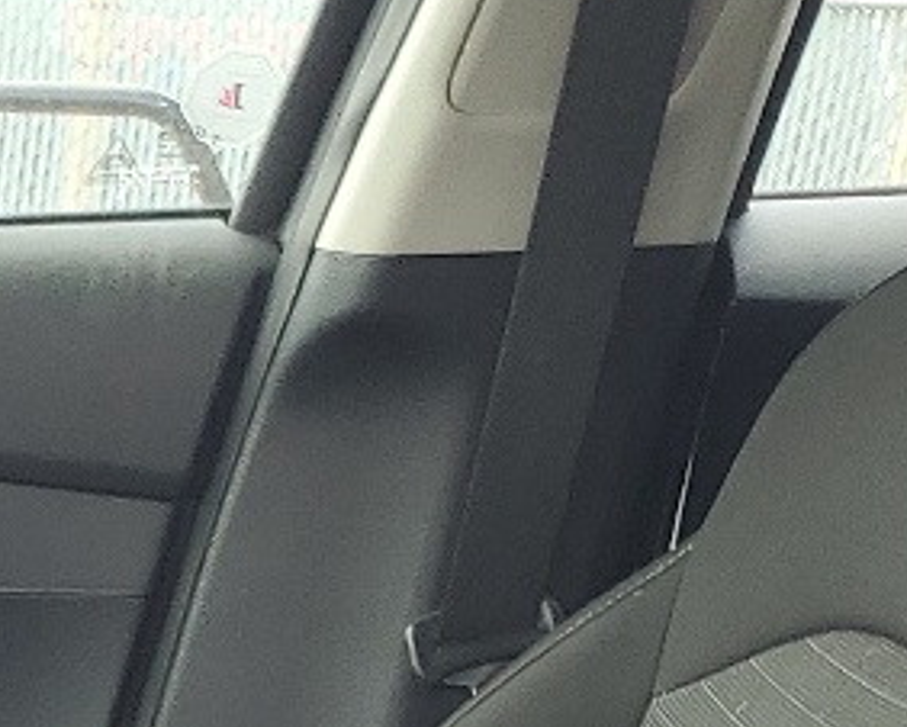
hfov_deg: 12.0
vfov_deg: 9.4
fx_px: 3868
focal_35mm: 144
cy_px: 1830
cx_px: -878
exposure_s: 1/208
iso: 50
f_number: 1.5
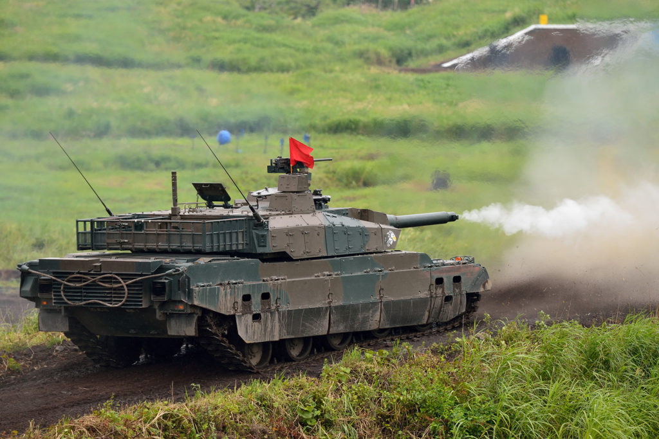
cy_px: 220
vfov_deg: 3.9
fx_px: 6407
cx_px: 330
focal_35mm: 350
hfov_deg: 5.9
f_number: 6.3
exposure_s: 1/400
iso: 400
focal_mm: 350
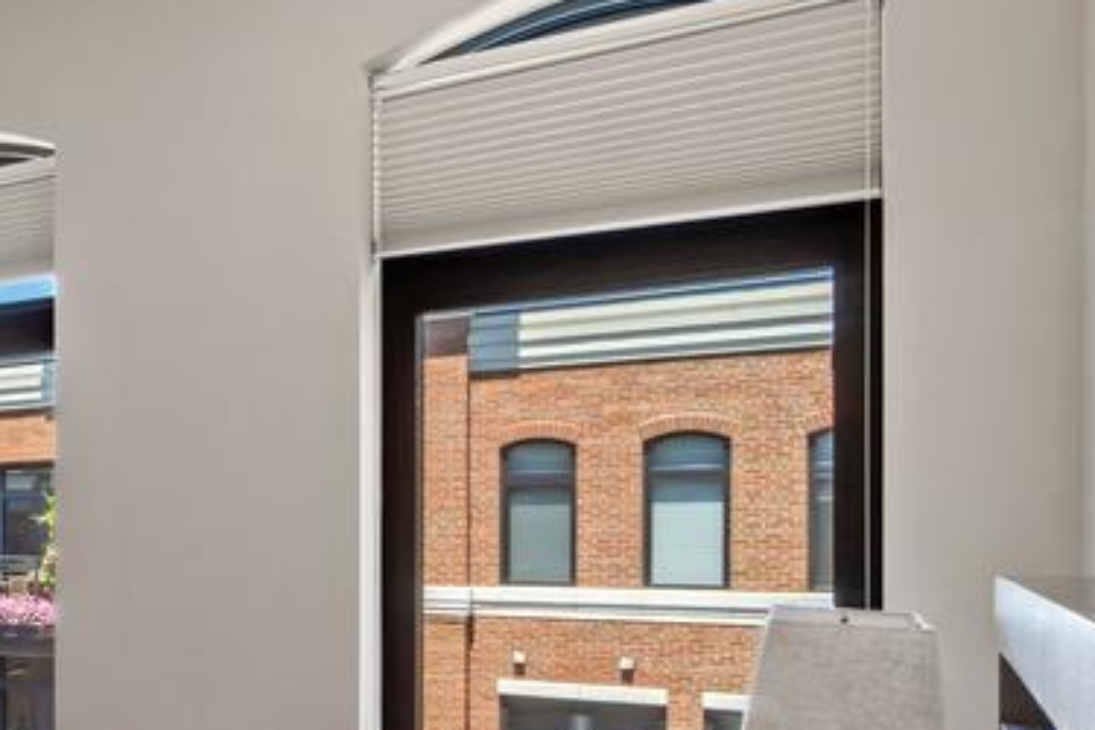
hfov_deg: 33.9
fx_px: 1247
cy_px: 603
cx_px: -333
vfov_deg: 31.6
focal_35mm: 41
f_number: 8
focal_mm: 10
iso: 200
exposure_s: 1/8
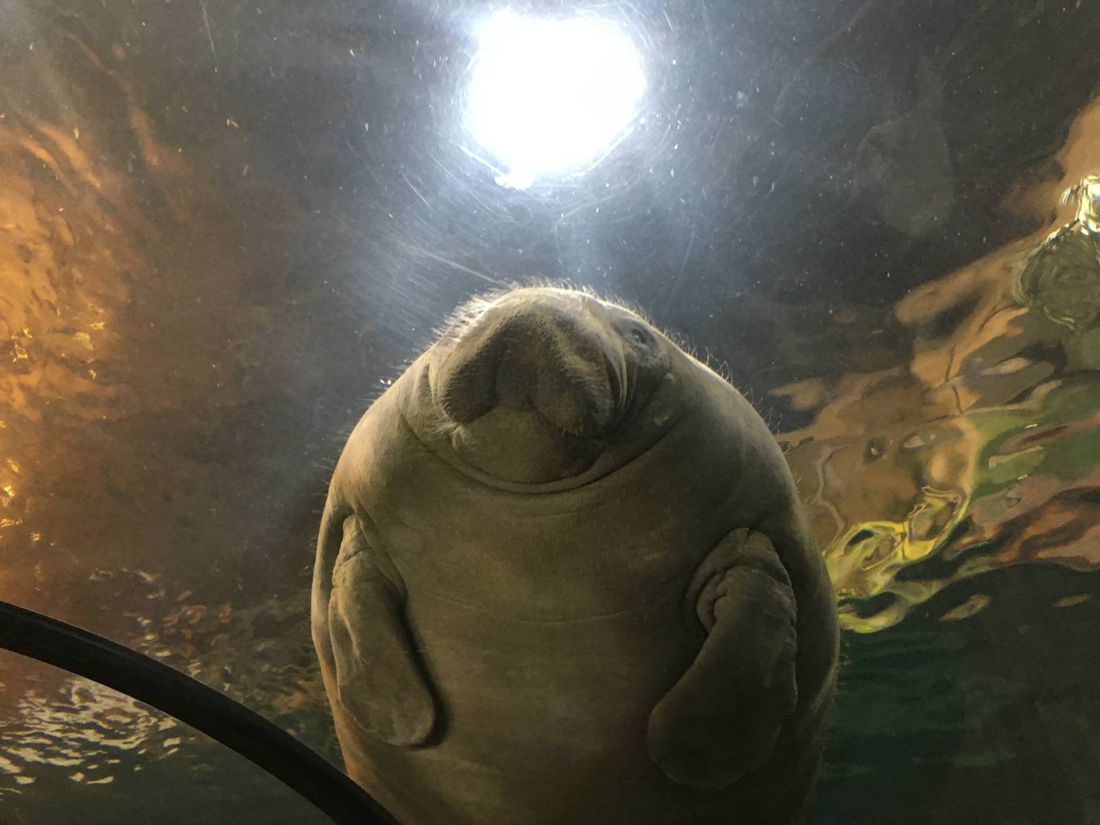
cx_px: 550
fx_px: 922
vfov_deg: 48.2
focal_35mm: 29
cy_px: 412
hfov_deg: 61.7
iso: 200
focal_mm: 4.15
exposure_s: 1/20
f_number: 2.2
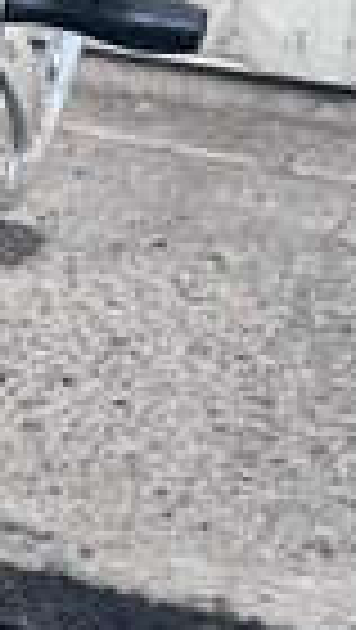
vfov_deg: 14.1
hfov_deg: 7.2
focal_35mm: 152
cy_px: 209
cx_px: -653
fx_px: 2545
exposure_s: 1/121
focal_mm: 6.86
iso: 160
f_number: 1.78
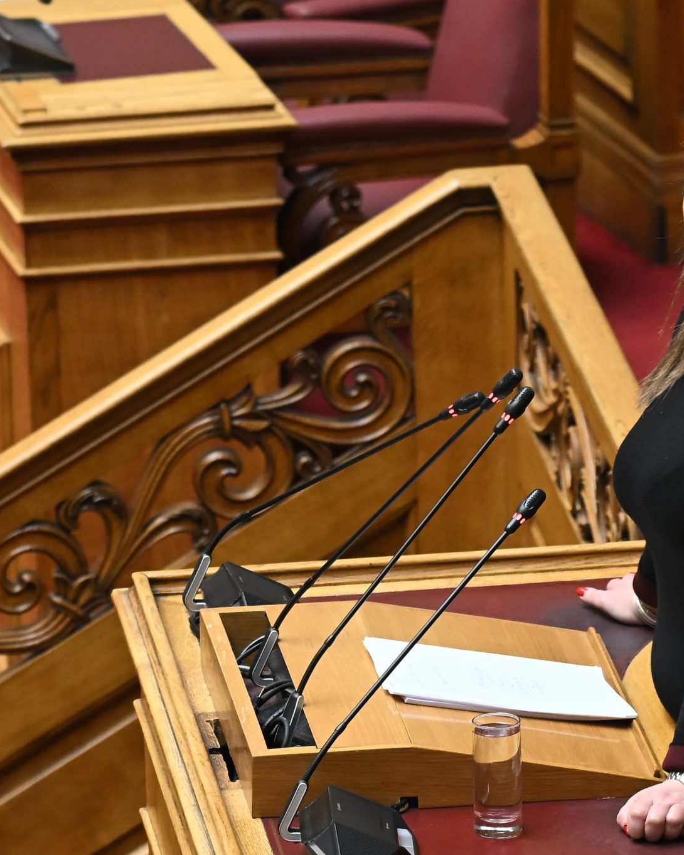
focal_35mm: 381
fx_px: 9639
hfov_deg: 4.1
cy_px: 427
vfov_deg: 5.1
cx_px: 511
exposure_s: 1/250
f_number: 5.6
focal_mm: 180
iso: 3200
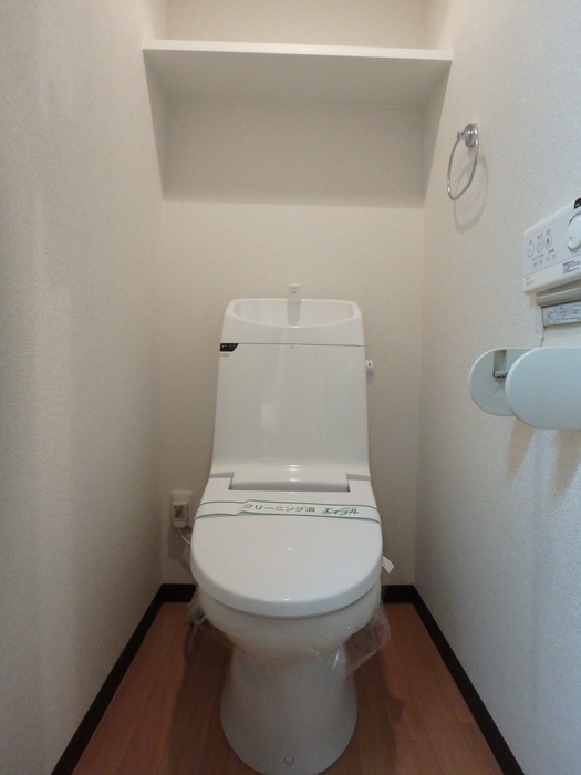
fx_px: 470
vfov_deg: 79.0
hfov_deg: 63.4
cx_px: 290
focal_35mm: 21
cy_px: 388
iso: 640
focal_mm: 3.7
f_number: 3.5
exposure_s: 1/30
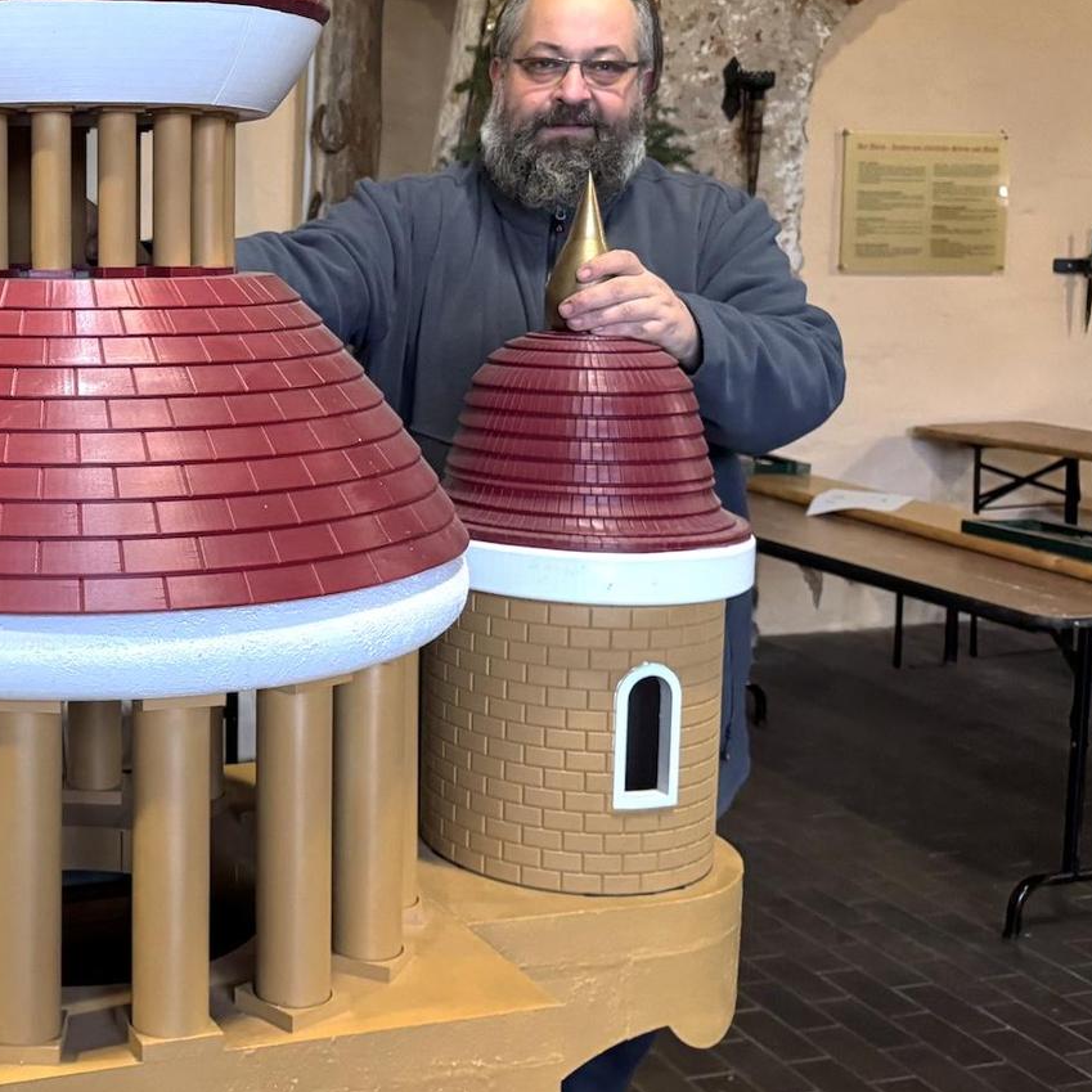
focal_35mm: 48
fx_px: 1713
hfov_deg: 33.3
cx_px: 82
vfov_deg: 35.2
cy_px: 408
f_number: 1.78
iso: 500
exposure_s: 1/50
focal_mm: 6.76
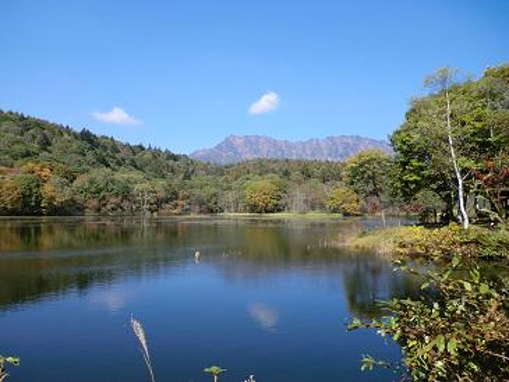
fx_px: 397
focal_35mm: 27
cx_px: 254
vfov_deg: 51.4
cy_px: 191
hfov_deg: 65.3
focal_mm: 4.9
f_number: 3.2
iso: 50
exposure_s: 1/500
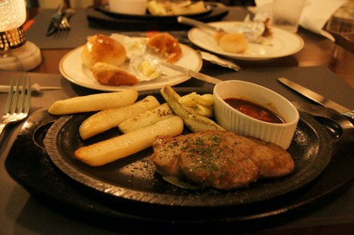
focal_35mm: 33
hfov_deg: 57.3
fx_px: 324
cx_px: 177
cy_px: 118
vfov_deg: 39.9
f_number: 4.5
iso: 4000
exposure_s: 1/10
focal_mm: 22
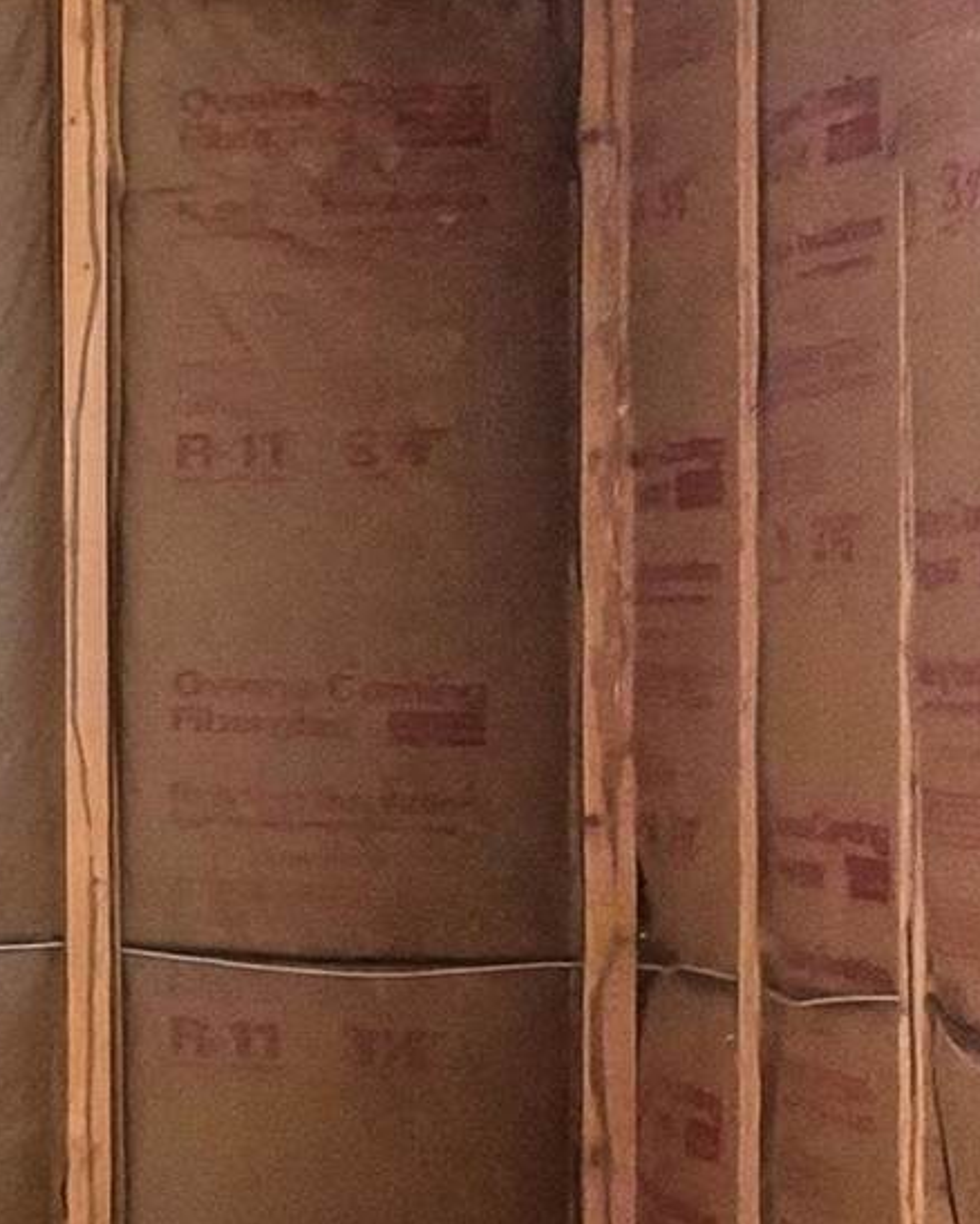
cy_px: 653
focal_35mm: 79
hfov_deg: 10.0
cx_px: -2327
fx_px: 2863
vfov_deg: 24.1
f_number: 4
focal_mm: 10
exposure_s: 1/200
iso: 800
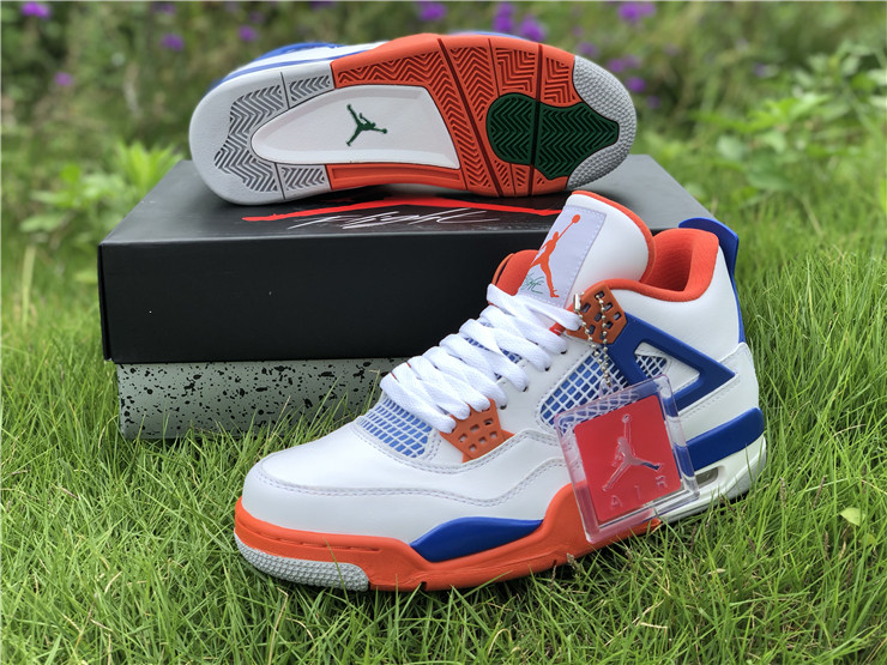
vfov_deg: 28.0
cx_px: 444
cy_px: 332
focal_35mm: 52
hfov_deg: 36.8
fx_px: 1332
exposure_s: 1/607
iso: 16
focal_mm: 6
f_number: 2.4
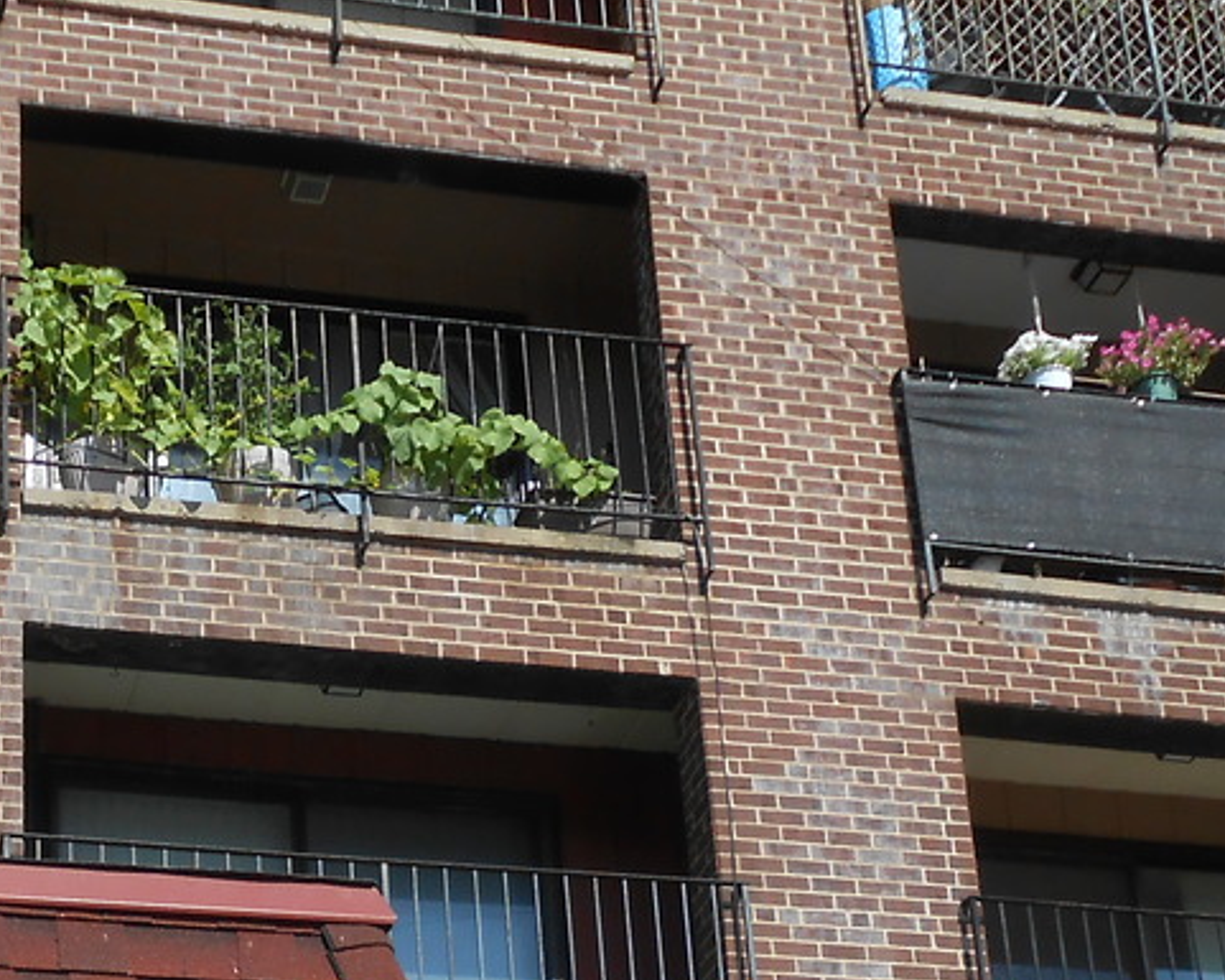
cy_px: 1293
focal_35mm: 76
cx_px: 171
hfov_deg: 24.5
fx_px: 2756
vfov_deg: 18.7
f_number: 3.5
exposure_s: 1/1000
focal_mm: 4.6
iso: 80
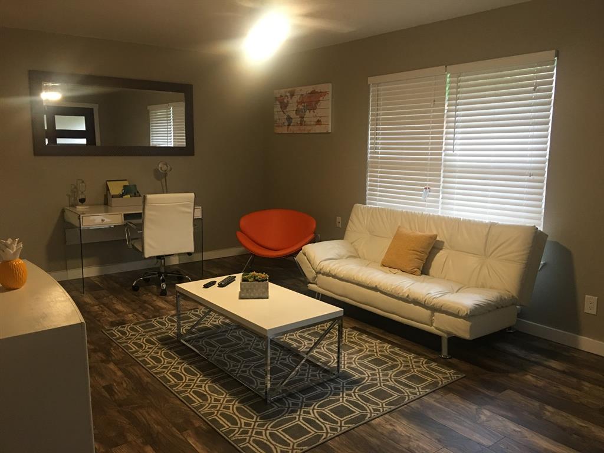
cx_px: 302
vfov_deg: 48.2
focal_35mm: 29
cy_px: 226
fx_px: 506
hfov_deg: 61.7
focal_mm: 4.15
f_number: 2.2
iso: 100
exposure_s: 1/15
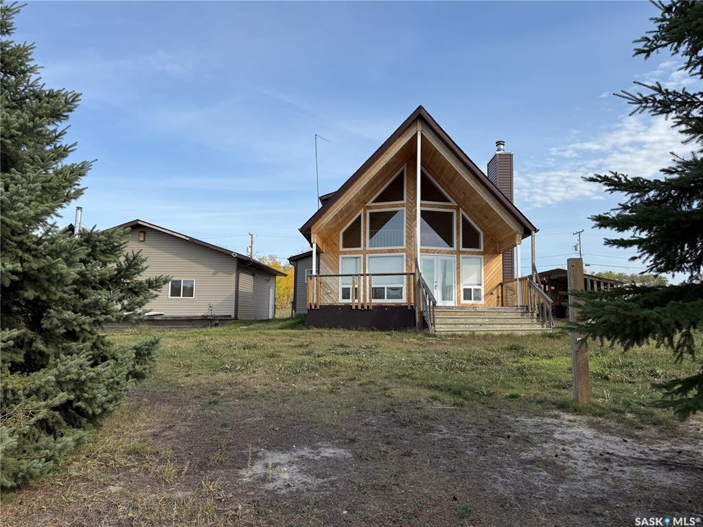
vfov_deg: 56.8
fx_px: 487
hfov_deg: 71.6
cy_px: 264
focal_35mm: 24
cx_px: 352
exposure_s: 1/3584
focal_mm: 6.76
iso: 80
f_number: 1.78
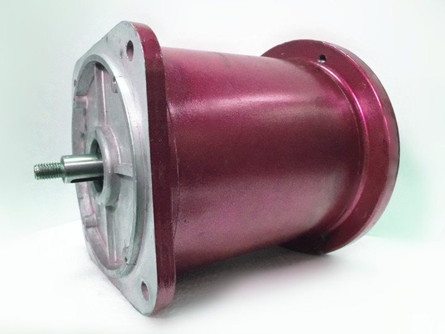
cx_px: 222
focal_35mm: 24
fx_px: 309
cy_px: 167
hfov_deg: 71.6
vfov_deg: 56.8
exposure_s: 1/125
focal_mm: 4.24
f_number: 3
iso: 800
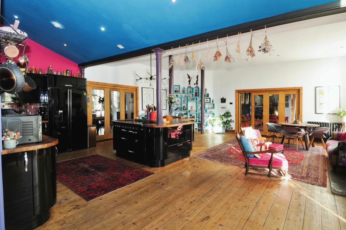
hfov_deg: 90.1
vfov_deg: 67.2
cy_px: 115
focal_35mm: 18
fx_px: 173
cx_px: 173
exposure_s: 1/20
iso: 200
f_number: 7.1
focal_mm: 12
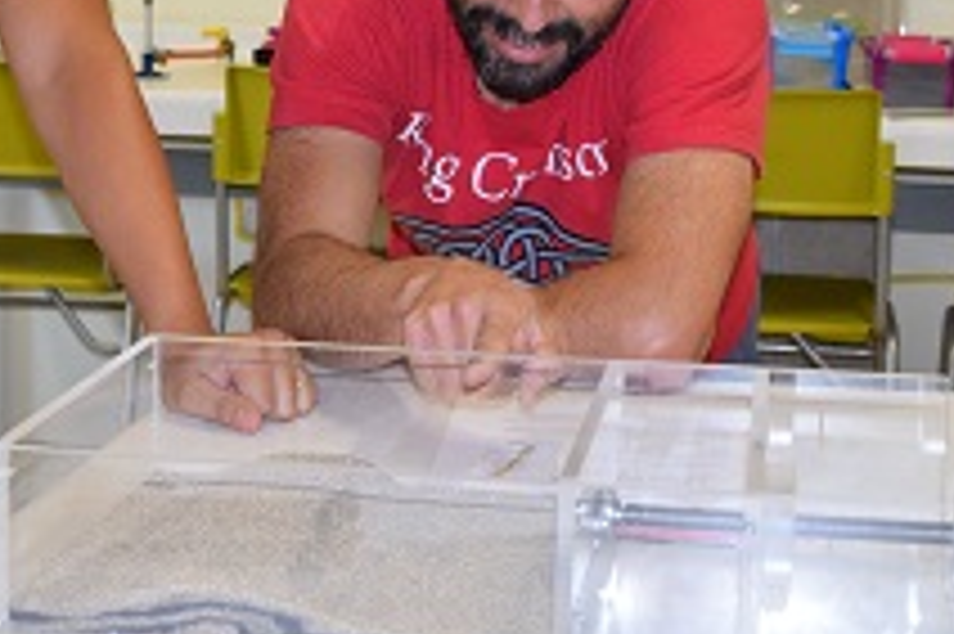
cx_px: 344
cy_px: 142
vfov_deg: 16.1
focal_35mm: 84
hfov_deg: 24.1
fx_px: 2224
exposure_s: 1/100
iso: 800
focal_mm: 28
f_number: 5
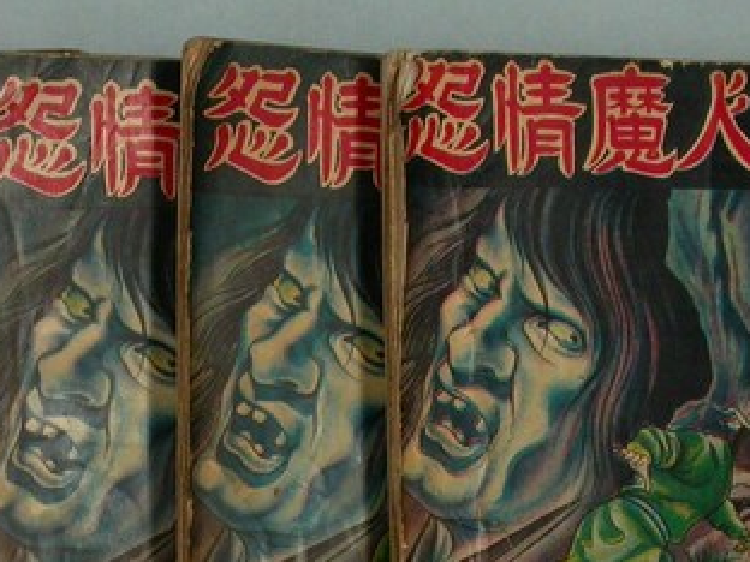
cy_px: 495
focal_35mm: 82
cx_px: 236
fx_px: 1777
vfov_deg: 17.7
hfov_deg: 23.7
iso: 200
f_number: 6
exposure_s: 1/30
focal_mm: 8.4
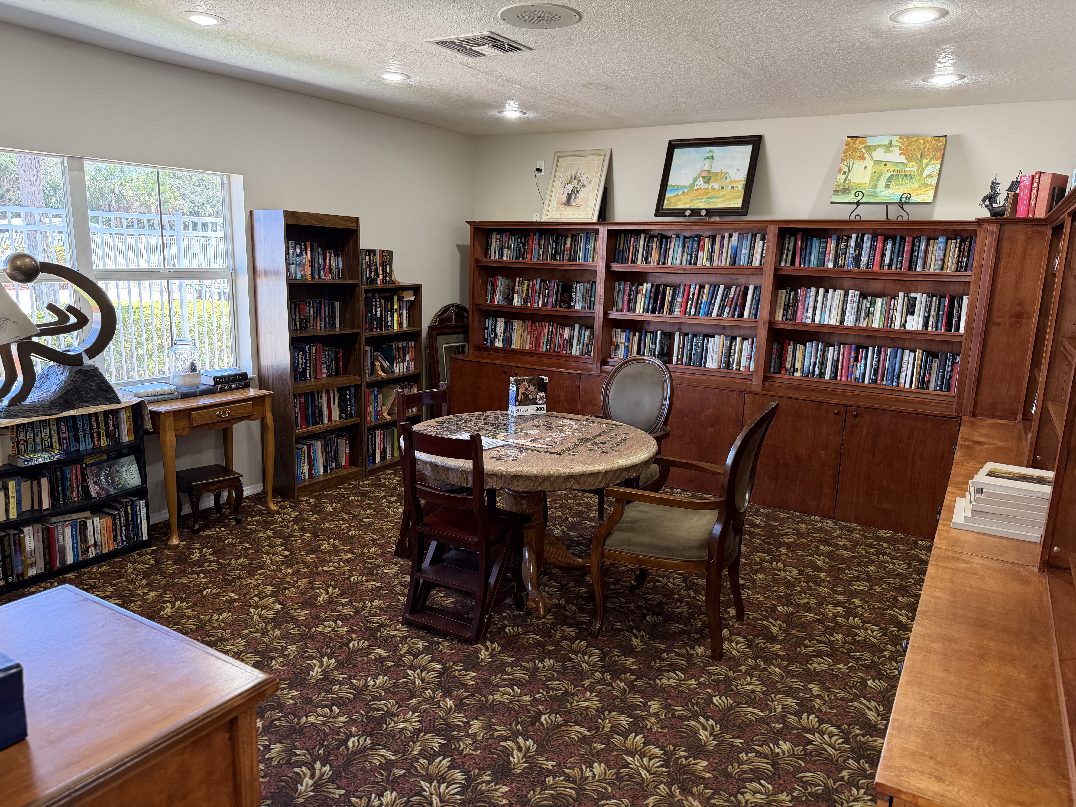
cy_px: 404
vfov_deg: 56.8
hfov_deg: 71.6
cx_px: 538
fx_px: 746
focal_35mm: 24
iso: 400
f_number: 1.78
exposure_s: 1/120
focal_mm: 6.76
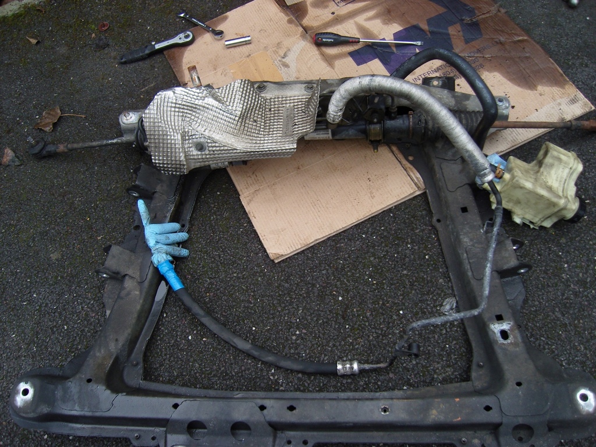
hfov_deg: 54.0
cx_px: 298
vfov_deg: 41.8
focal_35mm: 34
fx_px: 585
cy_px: 224
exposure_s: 1/100
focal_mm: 7.3
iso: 100
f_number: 2.8
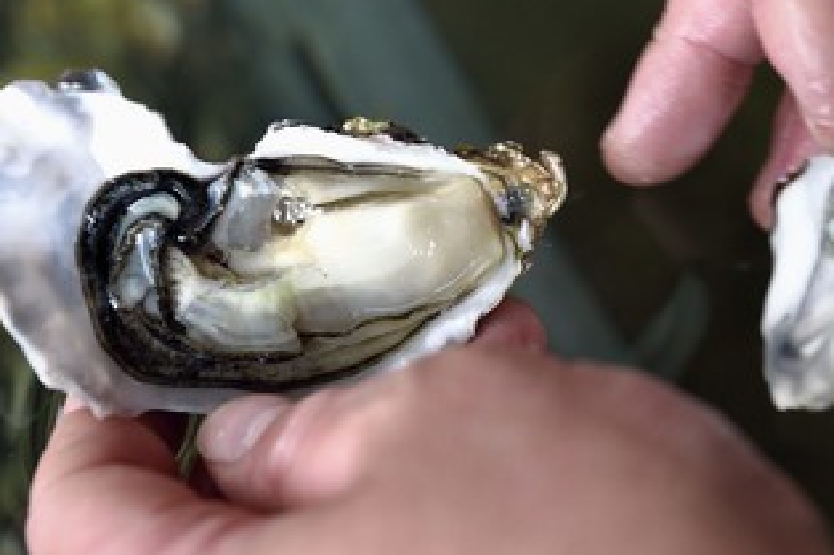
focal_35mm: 94
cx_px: 453
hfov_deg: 21.7
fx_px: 2176
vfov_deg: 14.5
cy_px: 255
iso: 1000
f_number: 6.3
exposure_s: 1/60
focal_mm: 70
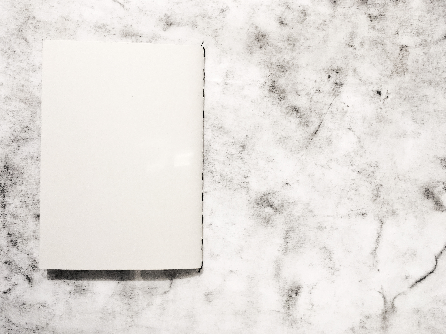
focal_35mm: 29
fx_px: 374
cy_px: 167
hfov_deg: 61.7
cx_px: 223
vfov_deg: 48.2
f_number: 2.2
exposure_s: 1/25
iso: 200
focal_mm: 4.15
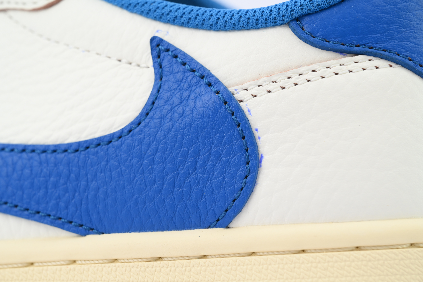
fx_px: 1410
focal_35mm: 120
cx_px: 212
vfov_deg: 11.4
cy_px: 141
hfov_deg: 17.1
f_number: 11
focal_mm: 120
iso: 400
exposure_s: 1/100
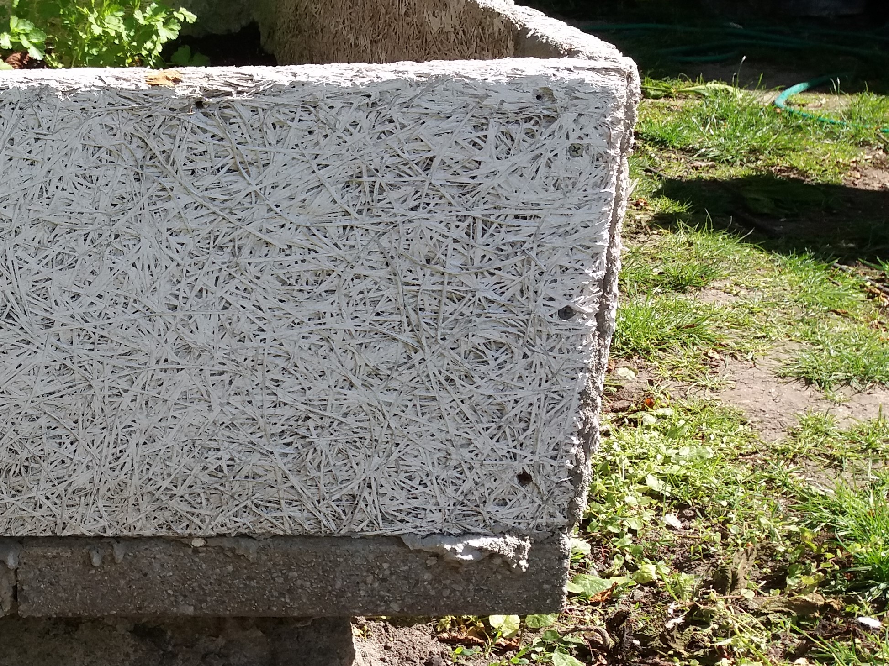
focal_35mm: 28
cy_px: 333
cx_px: 444
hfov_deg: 63.5
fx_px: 719
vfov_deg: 49.7
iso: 64
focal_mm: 3.7
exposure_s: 1/674
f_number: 1.9
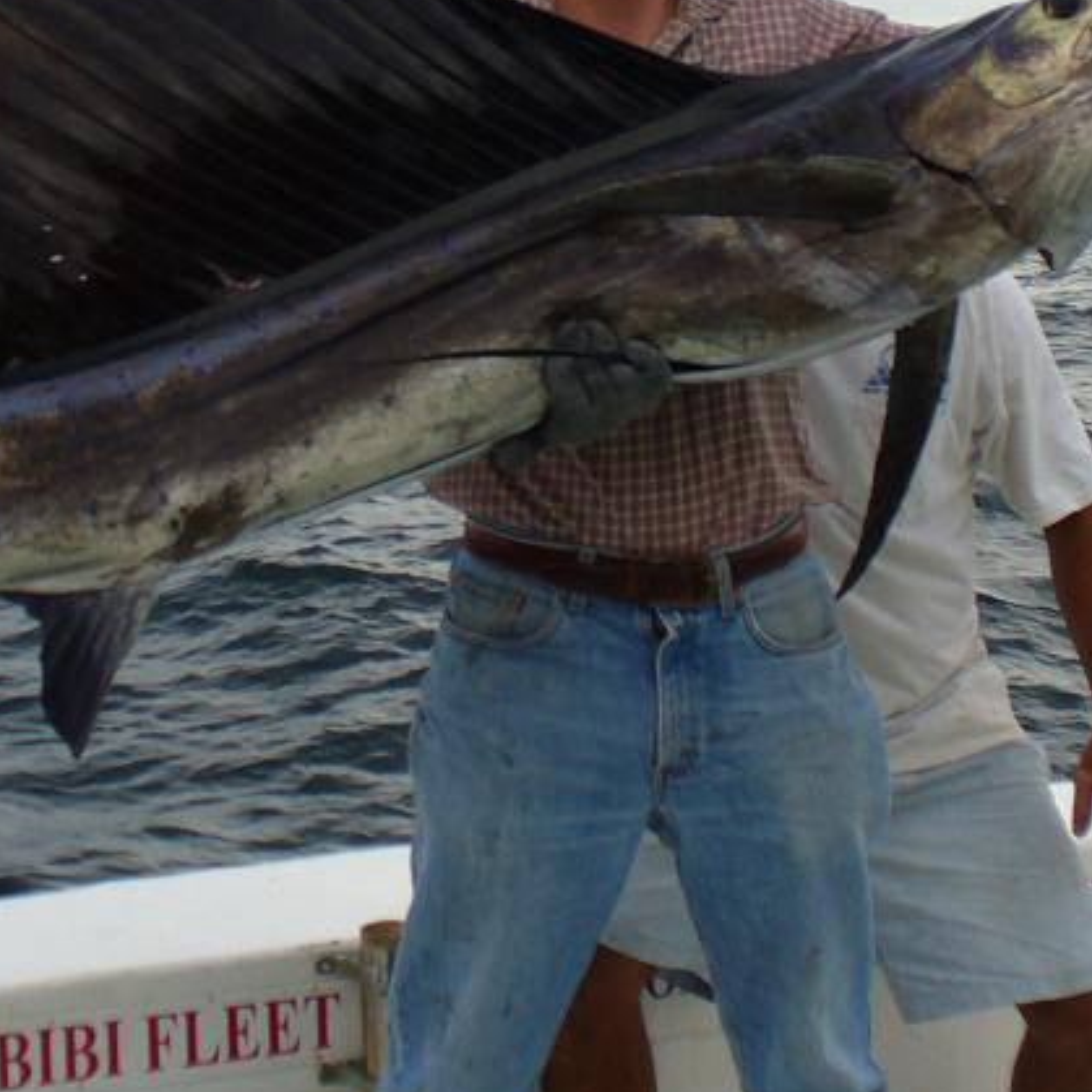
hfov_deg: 24.0
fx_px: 2570
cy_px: 237
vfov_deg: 23.7
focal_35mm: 72
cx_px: 589
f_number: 2.8
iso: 80
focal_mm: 6.1
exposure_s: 1/320
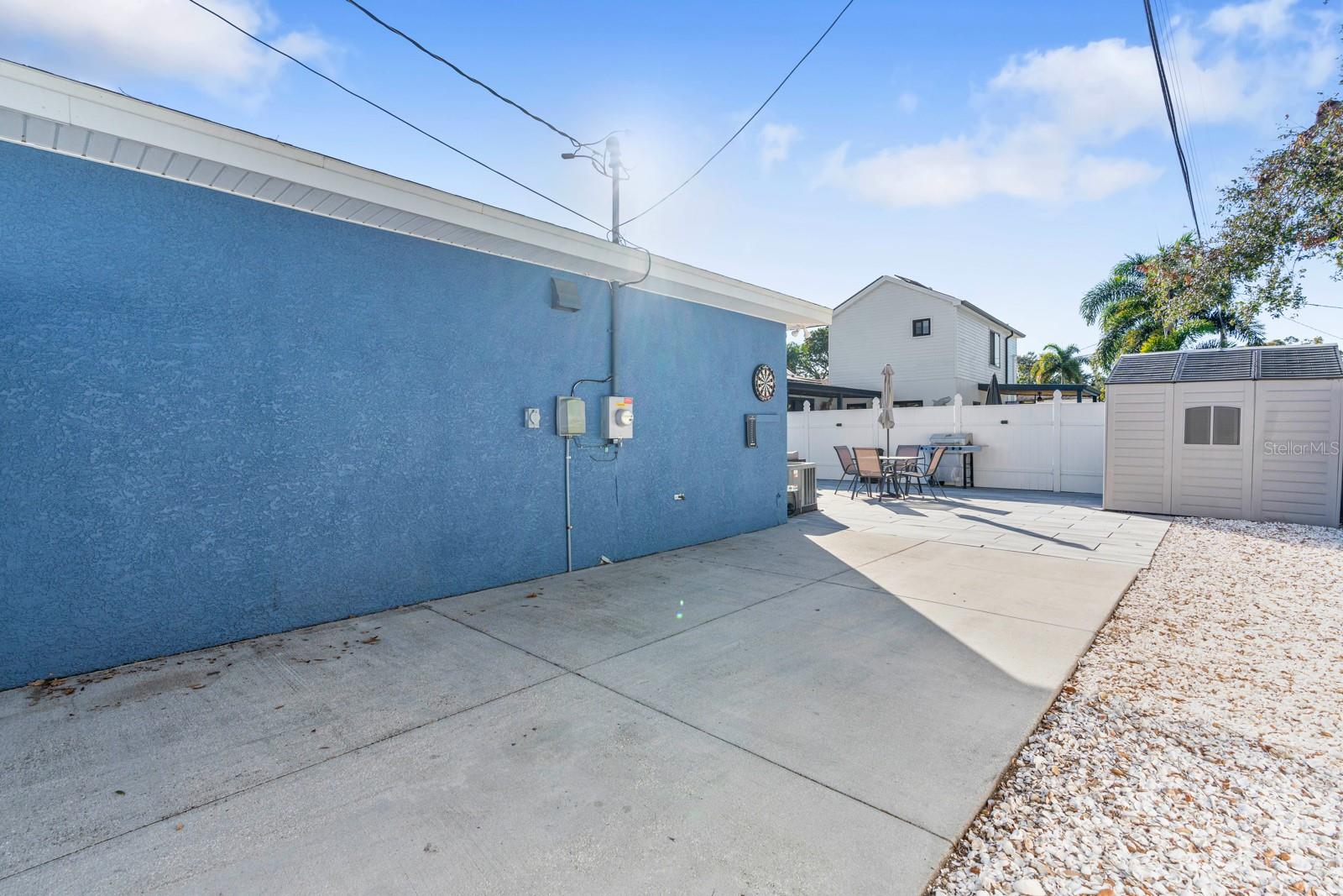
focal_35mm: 16
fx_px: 597
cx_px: 672
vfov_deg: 73.8
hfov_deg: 96.7
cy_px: 448
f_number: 8
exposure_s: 1/640
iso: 250
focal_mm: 16
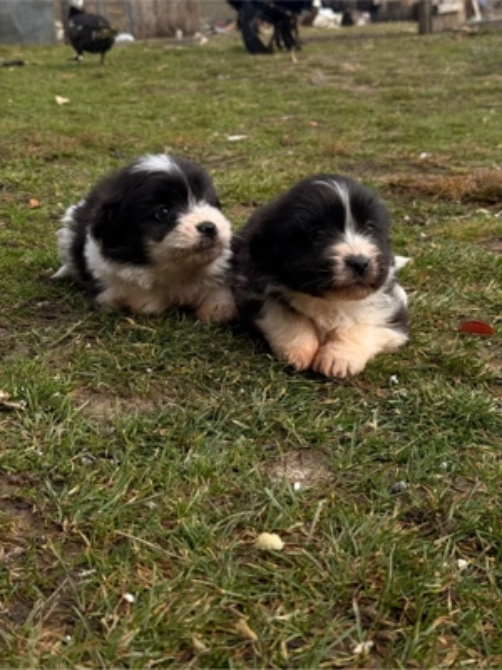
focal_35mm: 48
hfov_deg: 30.3
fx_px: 928
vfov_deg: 39.7
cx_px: 251
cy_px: 335
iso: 64
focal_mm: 6.76
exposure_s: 1/2033
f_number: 1.78
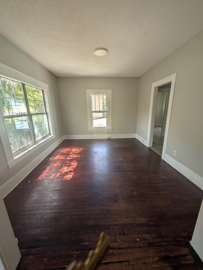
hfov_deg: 94.6
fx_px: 94
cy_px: 135
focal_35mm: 12
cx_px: 102
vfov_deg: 110.5
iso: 171
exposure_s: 1/443
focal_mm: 2.02
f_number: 1.7
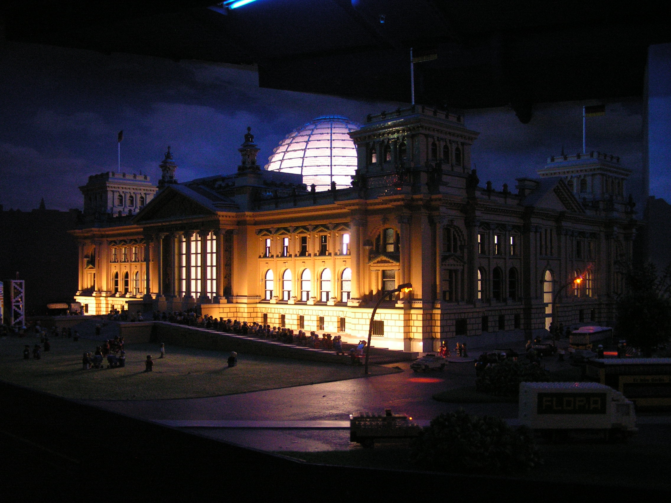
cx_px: 336
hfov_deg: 49.0
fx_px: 737
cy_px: 252
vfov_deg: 37.7
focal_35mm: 38
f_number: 2.8
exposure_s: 1/4
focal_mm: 6.3
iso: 200
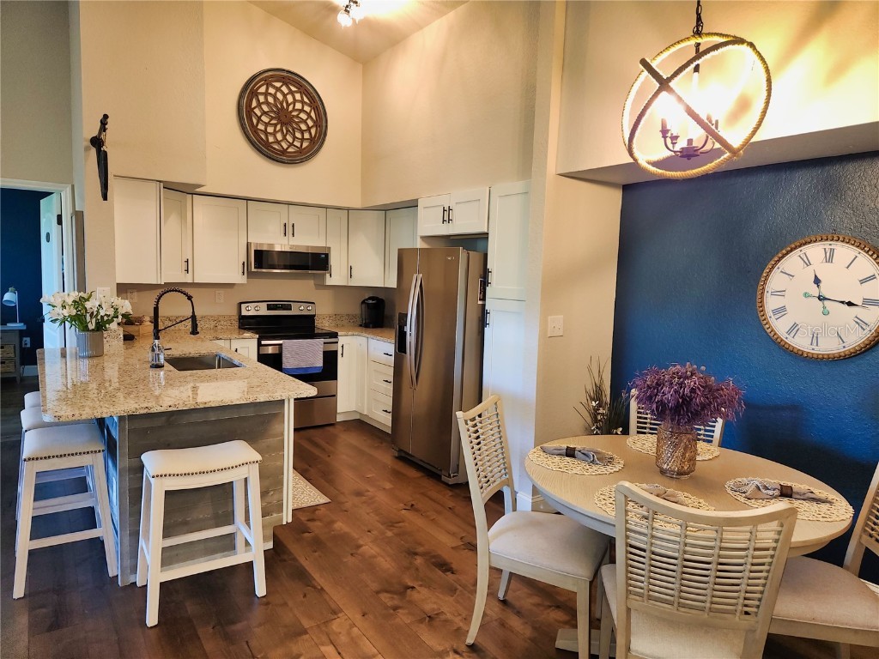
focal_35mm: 23
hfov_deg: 73.9
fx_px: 584
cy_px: 330
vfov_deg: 58.9
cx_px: 440
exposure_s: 1/40
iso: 100
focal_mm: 5.4
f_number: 1.8
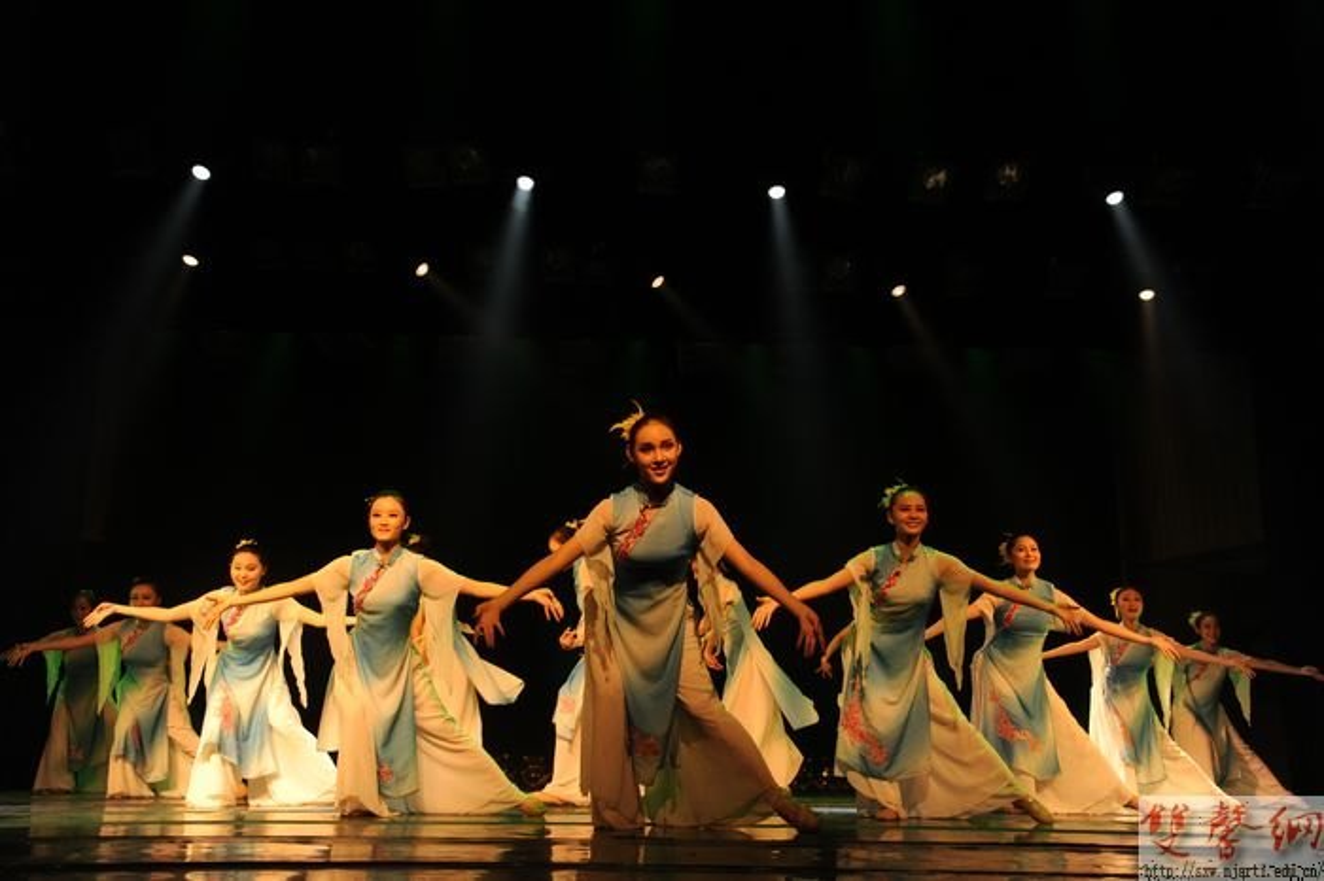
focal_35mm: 35
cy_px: 440
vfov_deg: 37.8
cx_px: 662
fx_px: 1287
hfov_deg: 54.5
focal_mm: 35
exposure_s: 1/160
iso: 800
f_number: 6.3
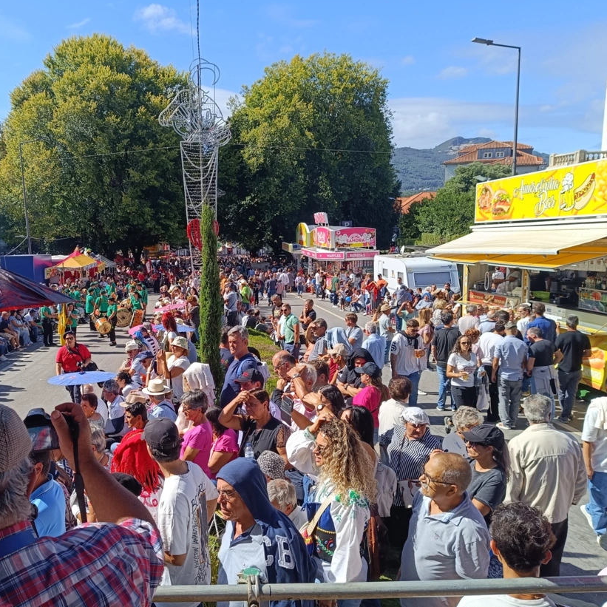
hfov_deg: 51.5
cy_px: 318
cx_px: 200
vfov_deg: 52.5
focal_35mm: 31
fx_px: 615
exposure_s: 1/1135
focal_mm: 5.59
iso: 55
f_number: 1.88
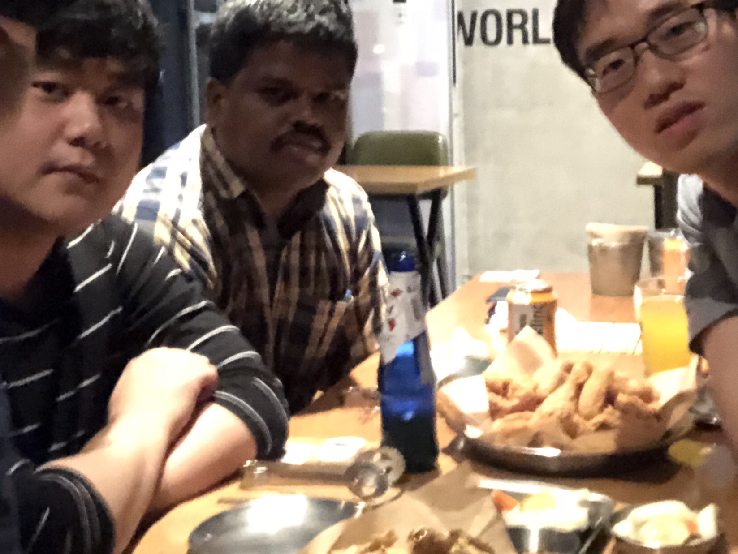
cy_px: 199
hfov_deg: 32.1
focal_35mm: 60
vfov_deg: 24.4
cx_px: 429
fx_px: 1280
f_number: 2.2
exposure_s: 1/15
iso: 1250
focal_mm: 2.87
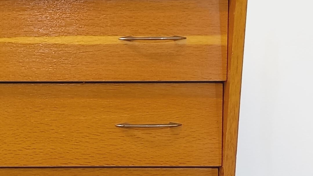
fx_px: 838
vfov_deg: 12.0
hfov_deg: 20.3
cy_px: 125
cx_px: -23
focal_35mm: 101
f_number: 1.8
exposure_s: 1/49
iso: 250
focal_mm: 4.65
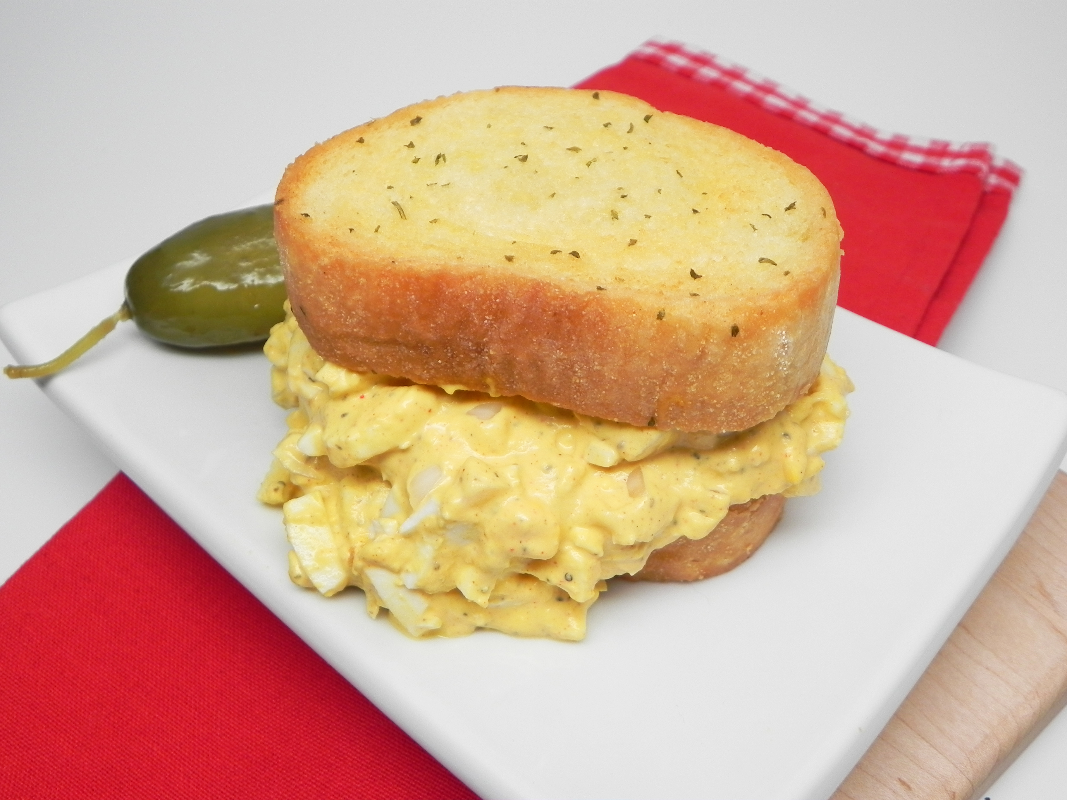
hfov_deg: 55.4
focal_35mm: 33
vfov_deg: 42.9
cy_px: 400
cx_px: 534
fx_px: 1017
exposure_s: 1/66.5
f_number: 2.8
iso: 160
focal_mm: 5.9
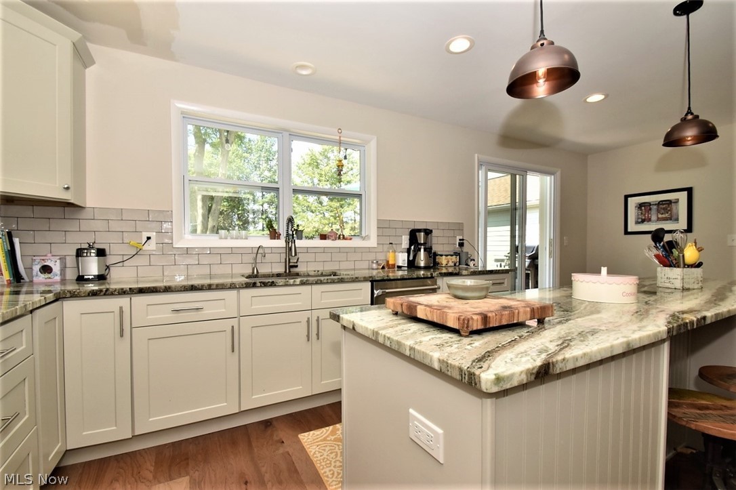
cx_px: 368
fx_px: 307
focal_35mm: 15
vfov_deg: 77.3
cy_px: 245
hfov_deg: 100.4
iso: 400
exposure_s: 1/60
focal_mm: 10
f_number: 16
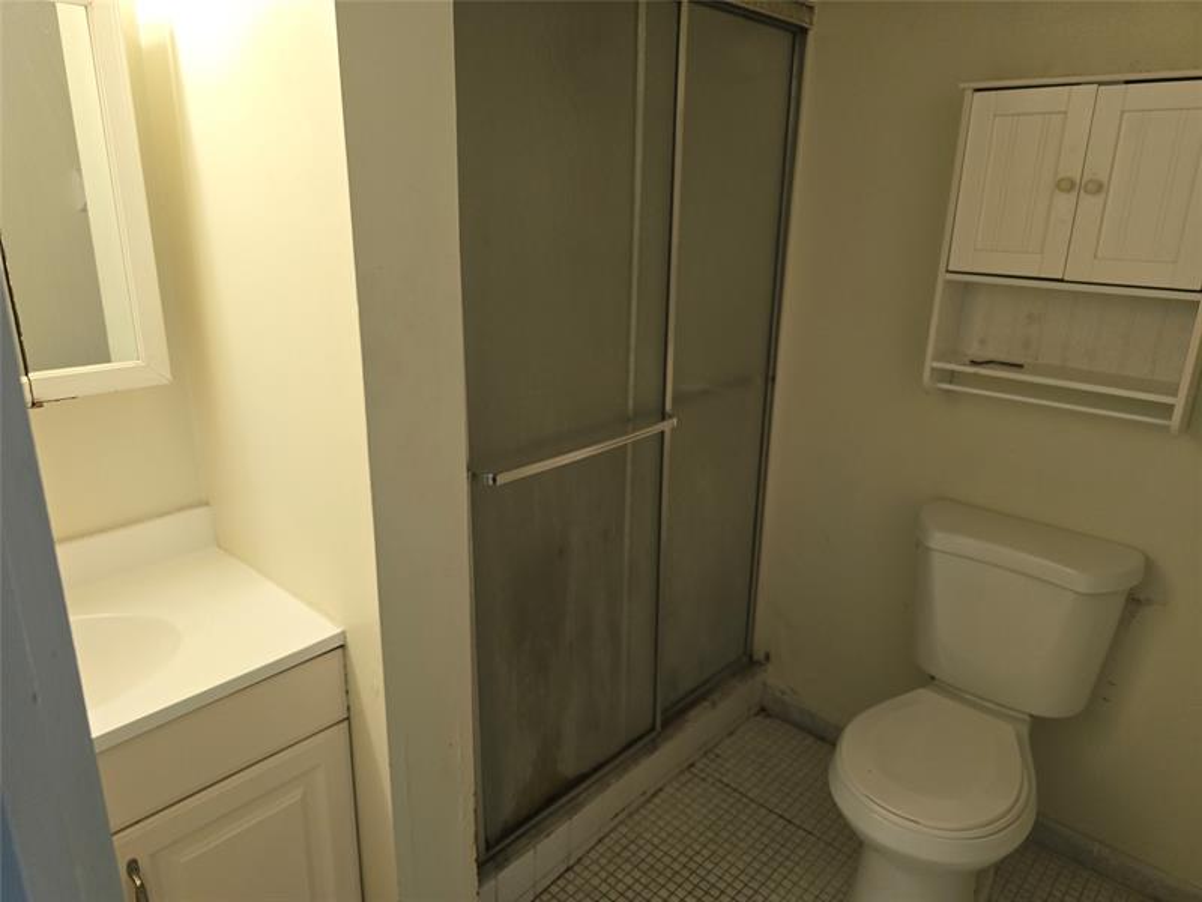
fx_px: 799
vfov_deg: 58.9
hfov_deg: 73.9
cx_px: 601
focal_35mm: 23
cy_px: 451
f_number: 1.7
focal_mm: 6.3
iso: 400
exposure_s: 1/120
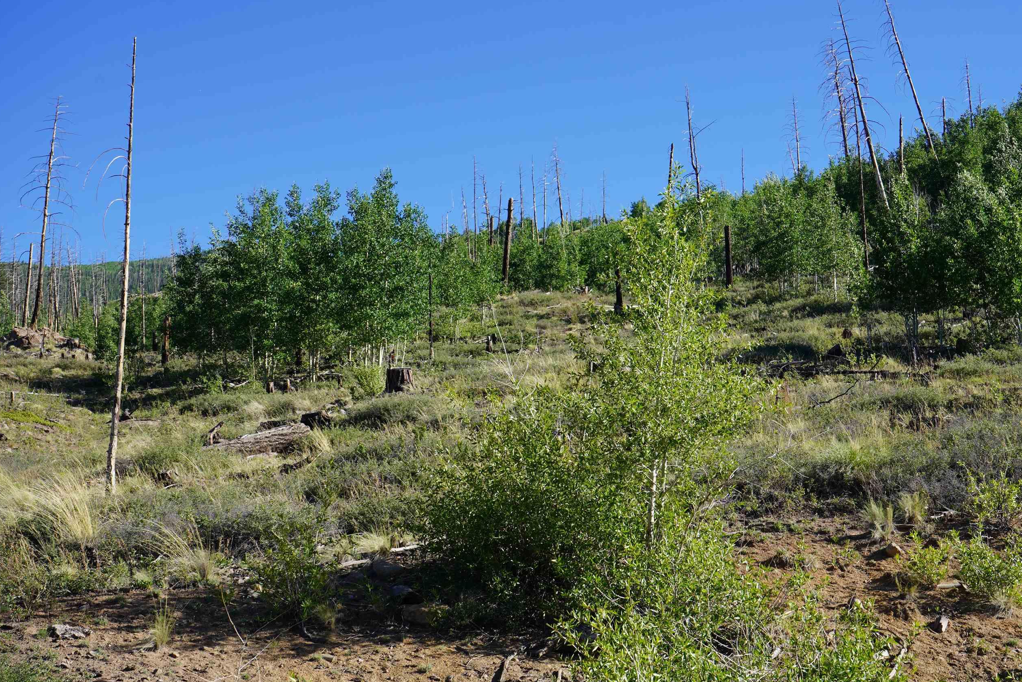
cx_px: 610
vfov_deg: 24.2
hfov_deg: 35.5
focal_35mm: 56
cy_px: 278
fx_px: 1590
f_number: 10
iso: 100
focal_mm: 46
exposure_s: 1/125
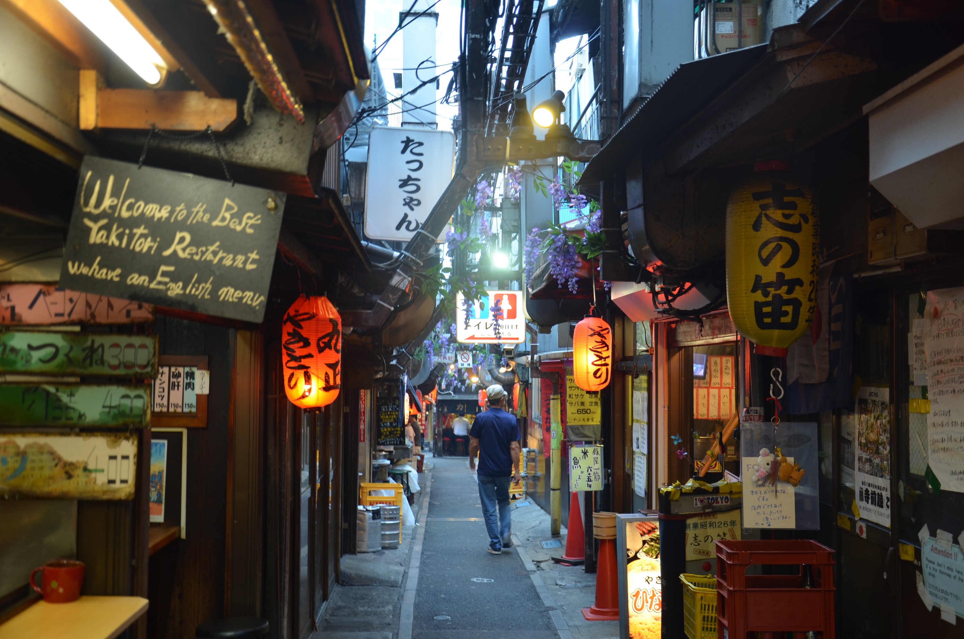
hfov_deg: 49.6
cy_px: 320
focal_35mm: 39
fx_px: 1042
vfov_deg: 34.1
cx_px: 482
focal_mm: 26
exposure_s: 1/13
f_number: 4
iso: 200
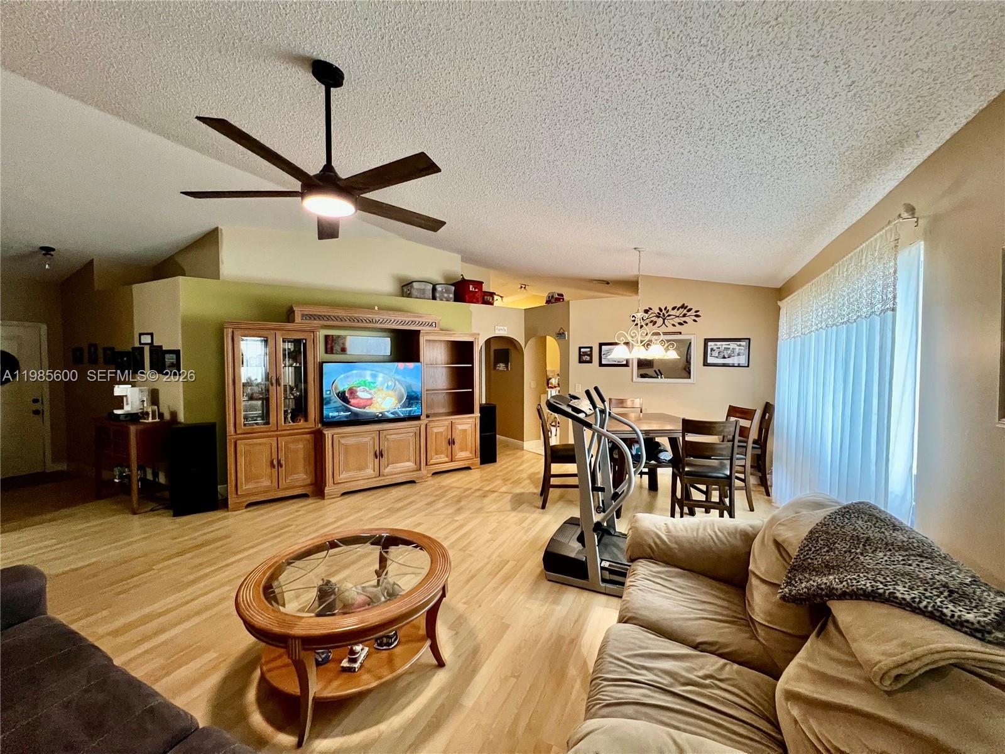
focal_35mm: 13
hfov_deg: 106.2
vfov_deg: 89.9
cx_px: 502
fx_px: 377
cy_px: 377
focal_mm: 1.57
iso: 640
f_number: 1.8
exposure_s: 1/60
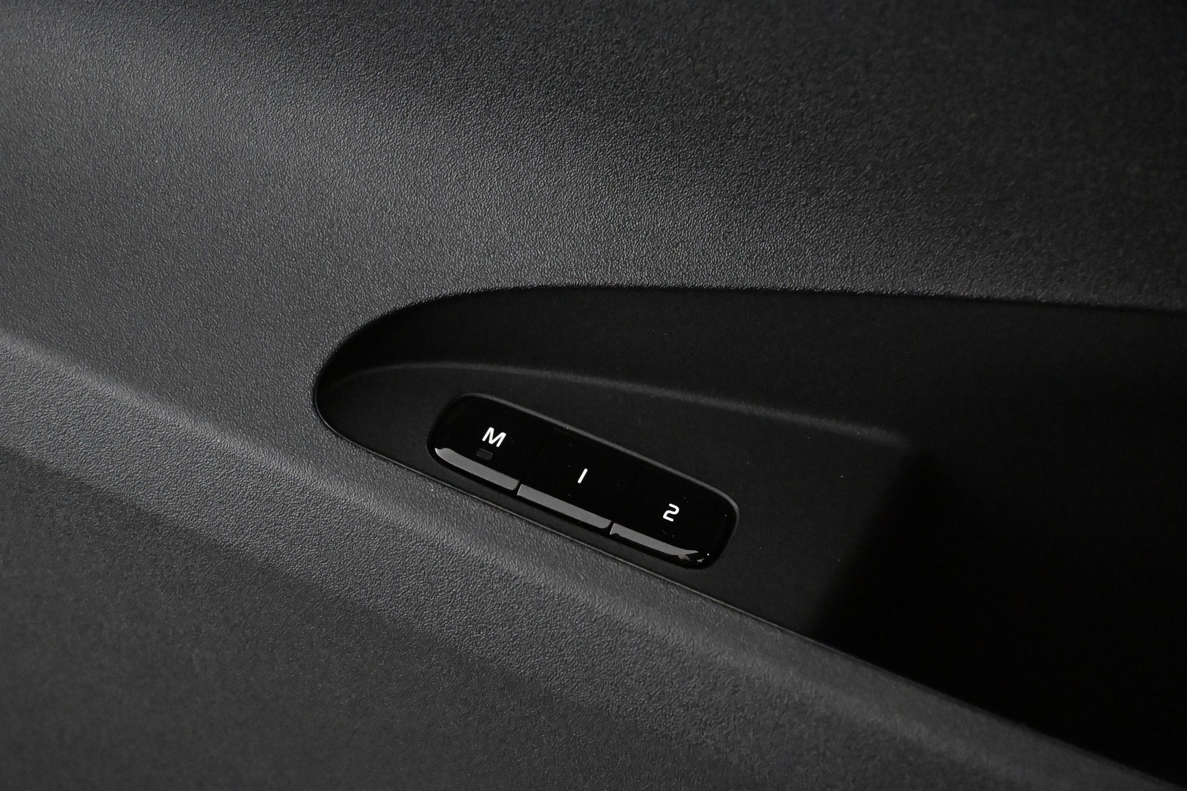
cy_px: 396
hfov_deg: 35.9
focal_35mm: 56
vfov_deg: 24.4
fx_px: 1830
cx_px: 594
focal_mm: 37
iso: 12800
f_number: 5.3
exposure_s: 1/100
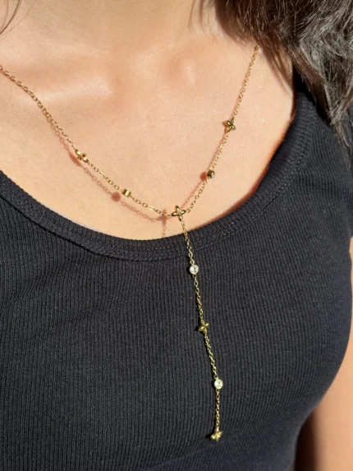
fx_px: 652
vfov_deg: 39.6
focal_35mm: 48
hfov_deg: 30.3
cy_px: 236
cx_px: 176
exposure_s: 1/706
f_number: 1.78
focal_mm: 6.76
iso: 64
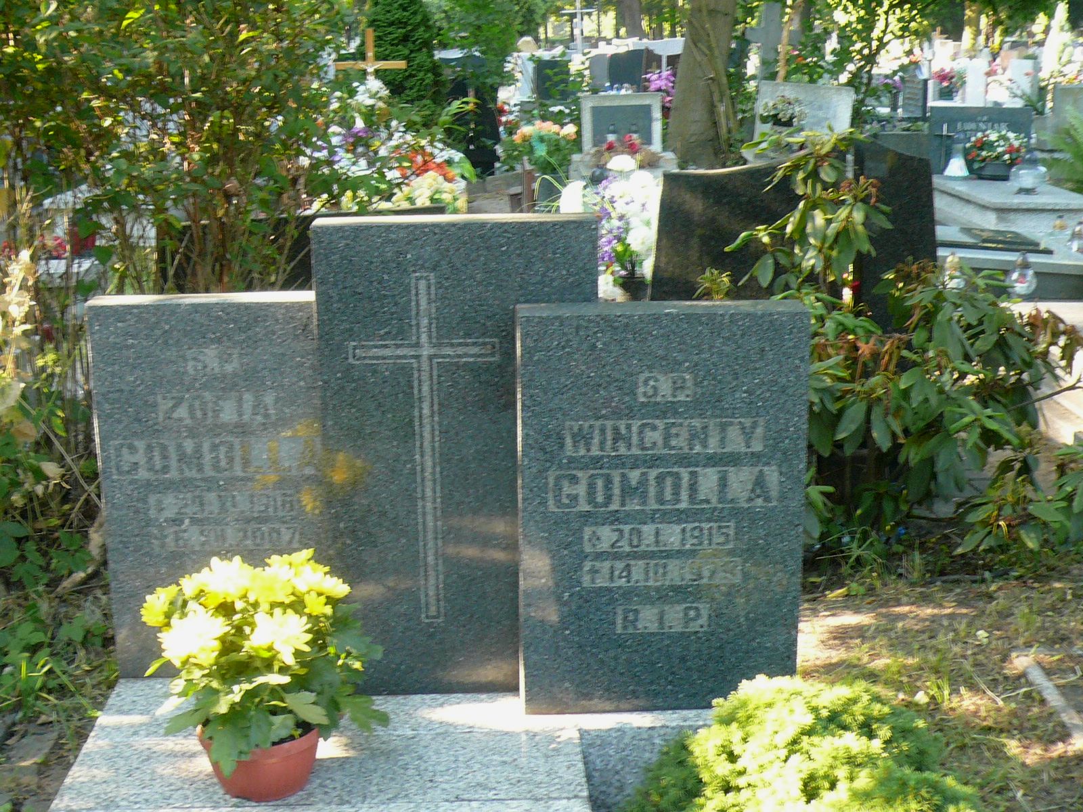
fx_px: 1502
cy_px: 406
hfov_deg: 39.7
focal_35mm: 48
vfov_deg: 30.3
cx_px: 542
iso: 100
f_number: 2.9
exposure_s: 1/30
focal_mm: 5.2
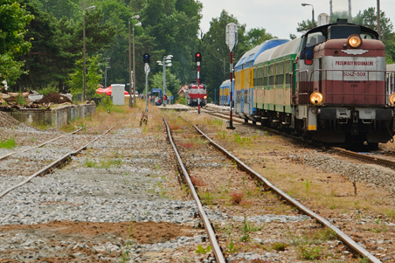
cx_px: 225
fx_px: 2610
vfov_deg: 5.7
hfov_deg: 8.7
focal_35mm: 238
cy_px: -23
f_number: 8
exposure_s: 1/640
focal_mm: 70
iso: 200
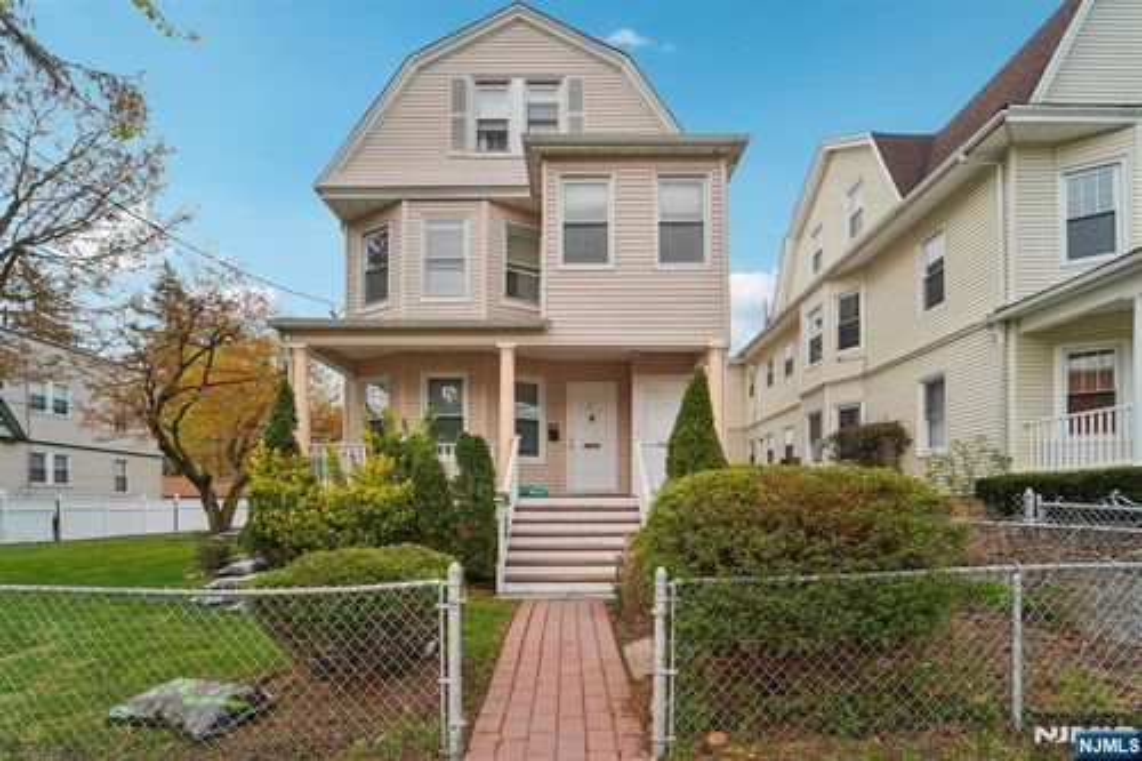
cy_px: 380
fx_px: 444
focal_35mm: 14
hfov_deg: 104.3
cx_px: 571
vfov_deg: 81.2
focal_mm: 14
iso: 400
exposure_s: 1/320
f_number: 8
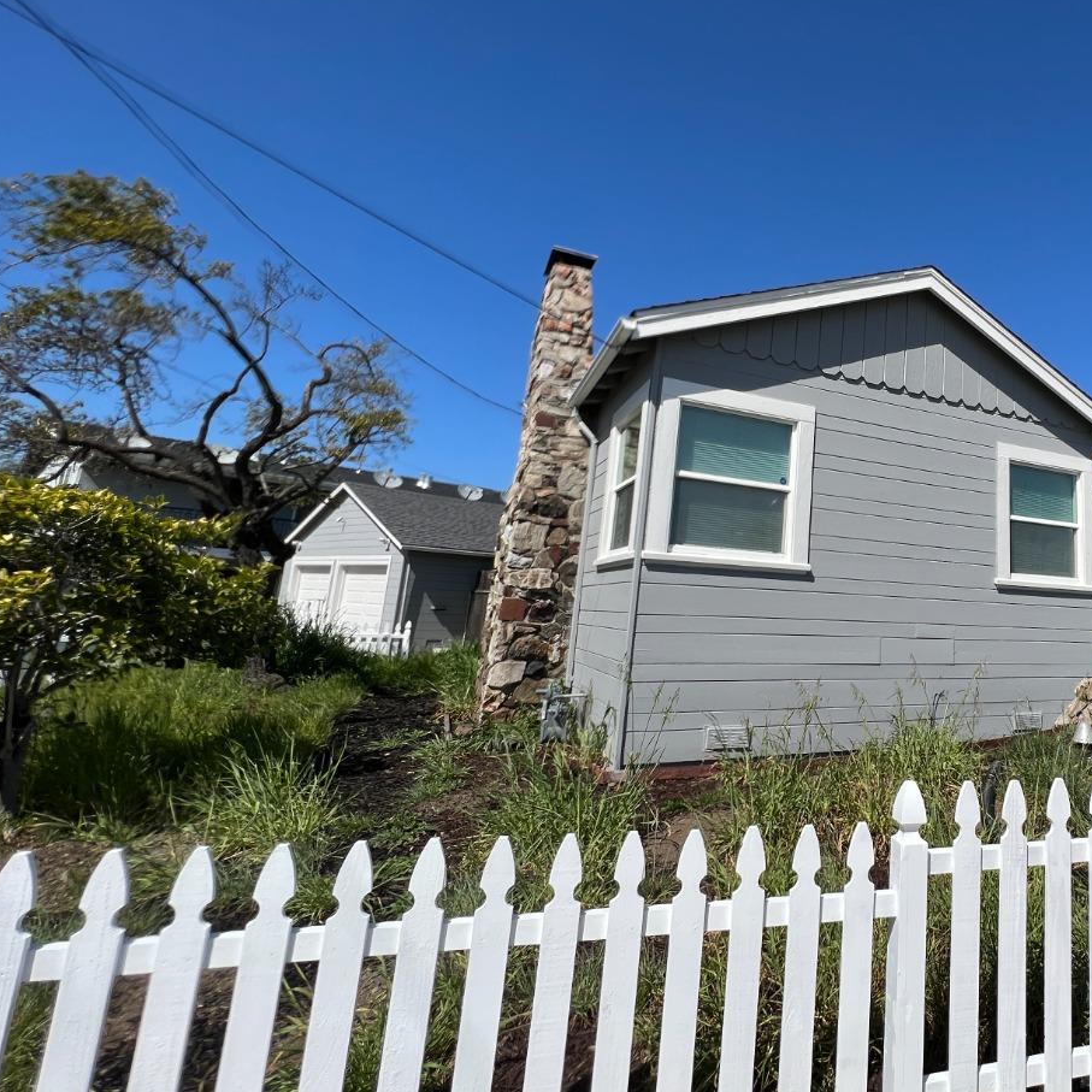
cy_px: 469
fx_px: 678
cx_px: 856
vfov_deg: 77.2
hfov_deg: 70.8
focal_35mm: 19
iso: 32
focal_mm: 1.57
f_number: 1.8
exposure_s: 1/2370
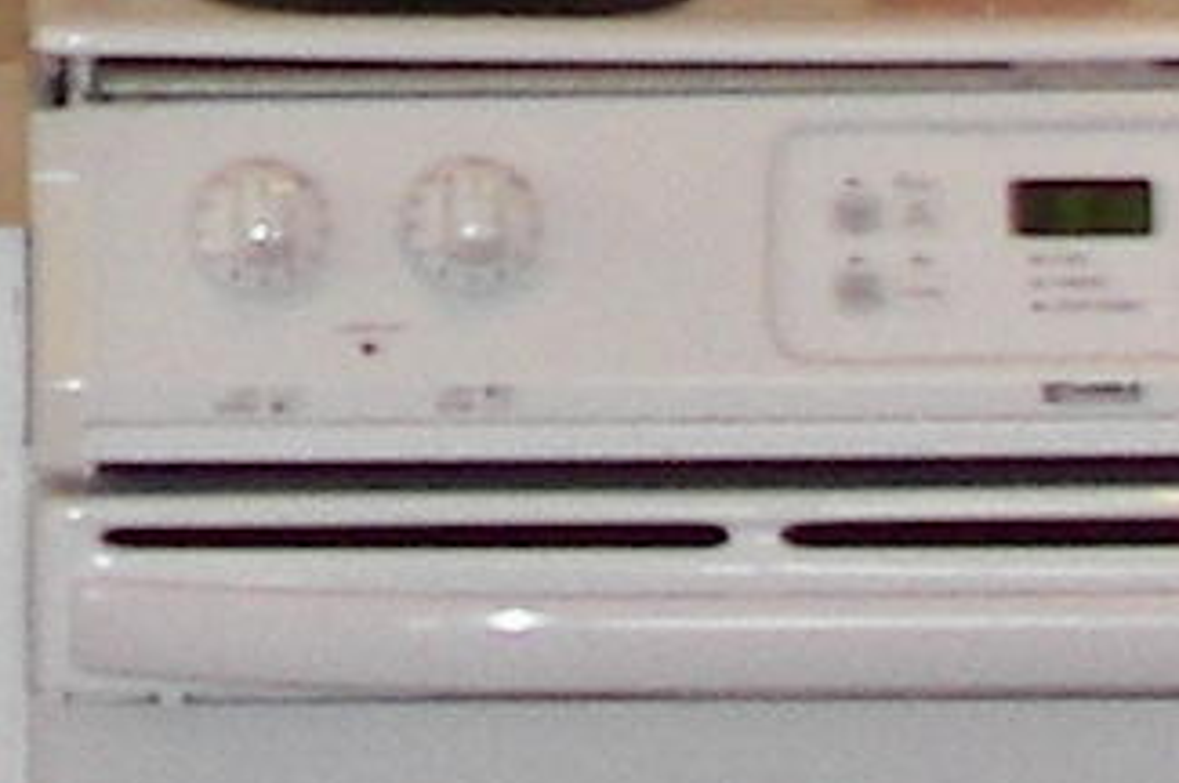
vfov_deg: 4.5
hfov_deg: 6.9
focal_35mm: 299
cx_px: 109
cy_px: -946
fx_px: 9782
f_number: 2.8
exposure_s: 1/30
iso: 100
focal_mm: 6
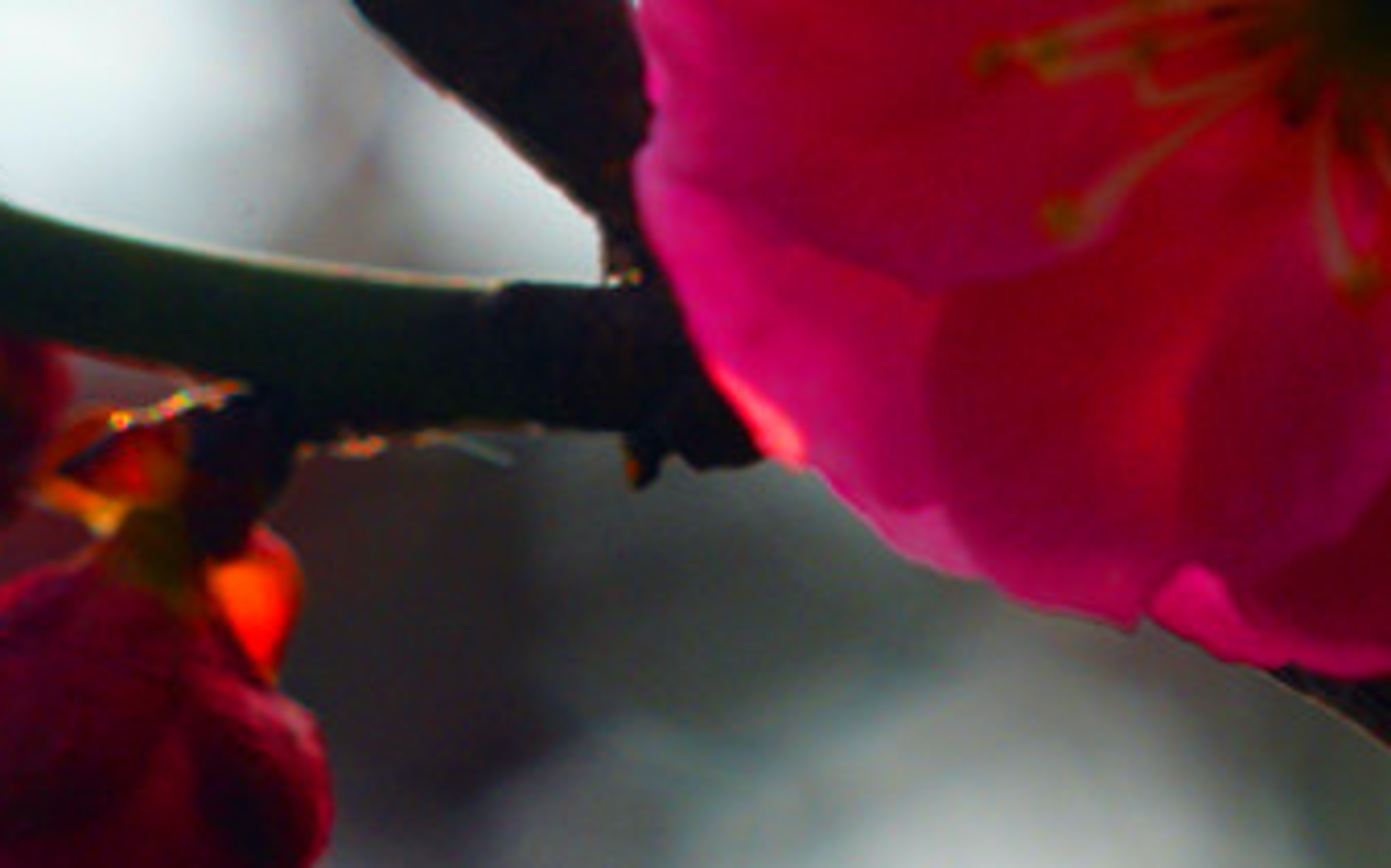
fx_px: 6859
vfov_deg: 7.2
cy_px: 80
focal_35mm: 181
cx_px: 1095
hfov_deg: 11.5
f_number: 9
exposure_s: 1/160
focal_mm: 50
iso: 100
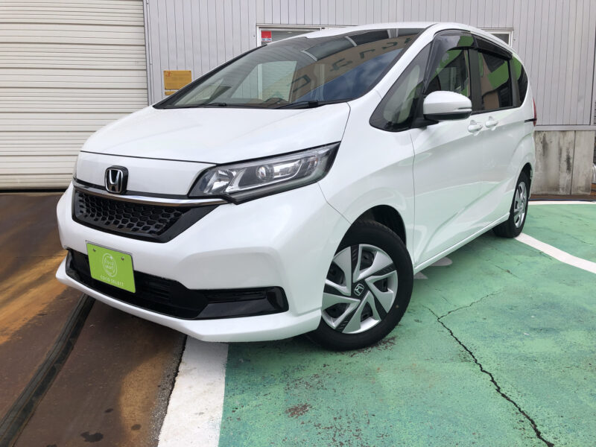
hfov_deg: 63.4
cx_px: 298
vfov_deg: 49.7
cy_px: 224
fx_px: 482
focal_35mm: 28
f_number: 1.8
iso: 20
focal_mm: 3.99
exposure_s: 1/2288
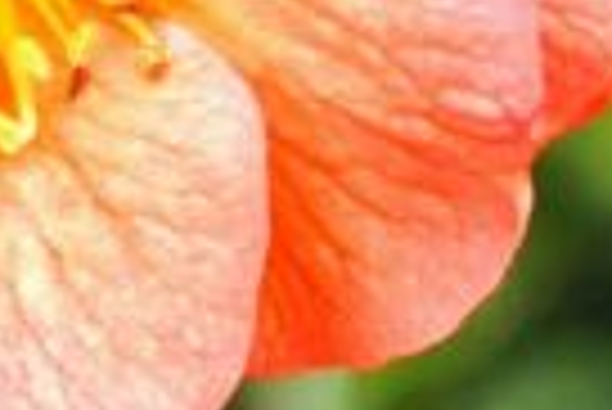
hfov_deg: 3.4
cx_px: -45
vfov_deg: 2.3
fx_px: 10381
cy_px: -189
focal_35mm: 610
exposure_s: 1/160
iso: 100
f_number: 5.6
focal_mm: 30
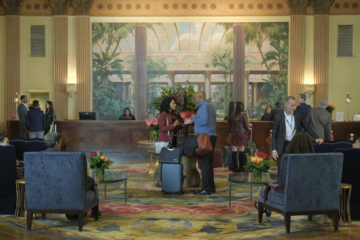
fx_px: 640
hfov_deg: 31.4
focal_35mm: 64
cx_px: 180
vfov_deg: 21.2
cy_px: 120
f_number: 2.8
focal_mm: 42.7
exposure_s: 1/250
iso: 5000
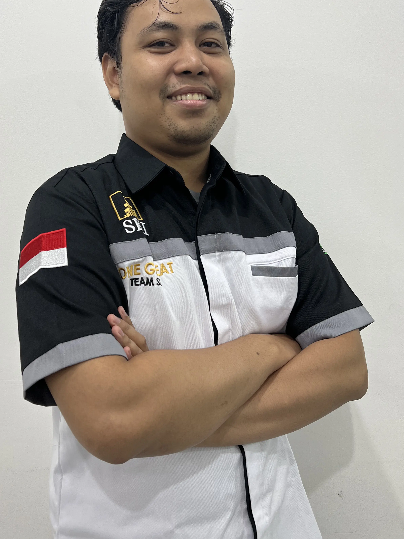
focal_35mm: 33
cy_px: 234
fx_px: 513
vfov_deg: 55.2
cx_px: 164
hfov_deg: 42.8
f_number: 1.5
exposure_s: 1/100
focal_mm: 5.7
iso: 125
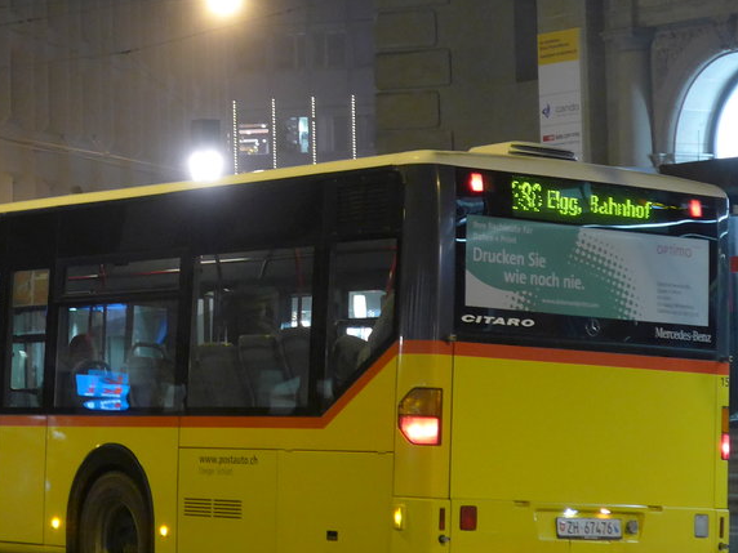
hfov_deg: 15.1
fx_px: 2772
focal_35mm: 130
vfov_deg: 11.4
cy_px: 164
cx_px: 161
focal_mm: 12.7
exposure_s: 1/5
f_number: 3.7
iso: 400
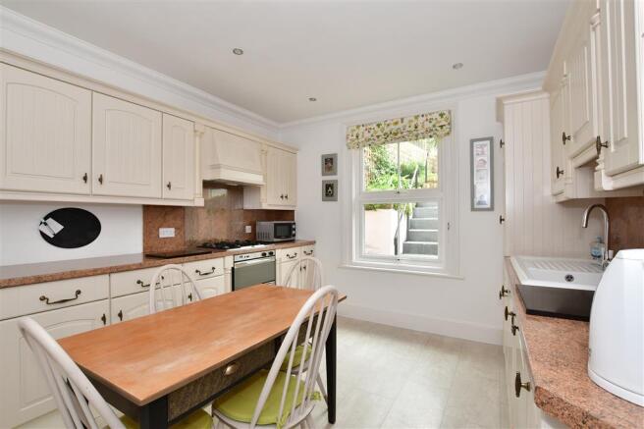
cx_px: 322
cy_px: 214
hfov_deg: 96.8
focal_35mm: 16
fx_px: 286
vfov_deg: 73.7
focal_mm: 11
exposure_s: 1/13
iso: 200
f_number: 8
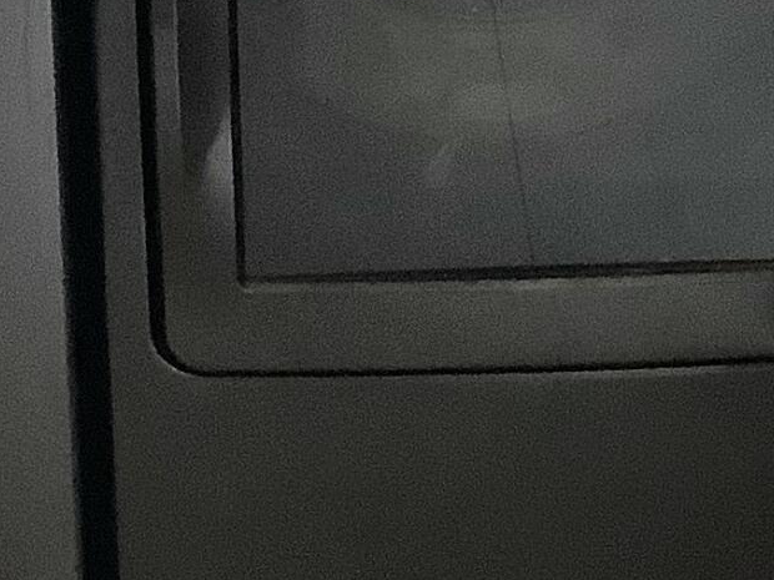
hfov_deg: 13.2
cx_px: 429
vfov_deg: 9.9
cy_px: 130
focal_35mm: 150
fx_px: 3354
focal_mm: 3.3
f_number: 2.4
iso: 250
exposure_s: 1/40
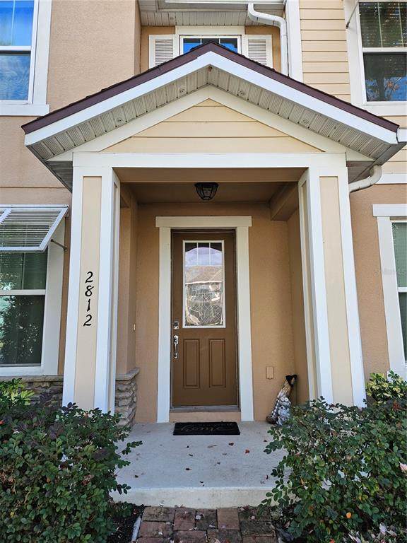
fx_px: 361
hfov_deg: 58.9
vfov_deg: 73.9
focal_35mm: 23
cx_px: 204
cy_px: 272
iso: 80
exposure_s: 1/719
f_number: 1.8
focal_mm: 5.4
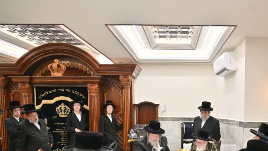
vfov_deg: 27.8
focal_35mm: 41
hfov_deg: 48.6
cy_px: 140
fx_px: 291
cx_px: 179
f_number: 4
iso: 320
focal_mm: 24
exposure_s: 1/250
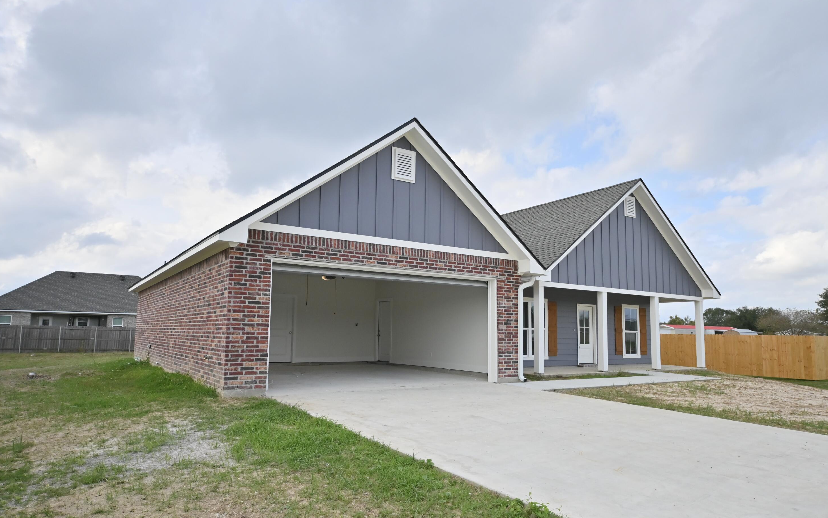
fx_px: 531
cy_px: 276
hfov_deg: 75.9
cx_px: 413
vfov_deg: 51.9
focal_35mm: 24
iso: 320
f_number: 4
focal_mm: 15
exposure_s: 1/4000
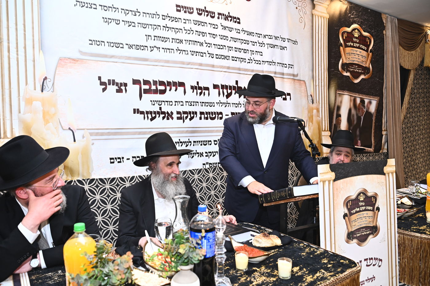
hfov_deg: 63.7
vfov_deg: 44.9
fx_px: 346
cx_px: 215
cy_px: 143
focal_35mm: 29
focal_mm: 29
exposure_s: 1/125
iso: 1600
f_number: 5
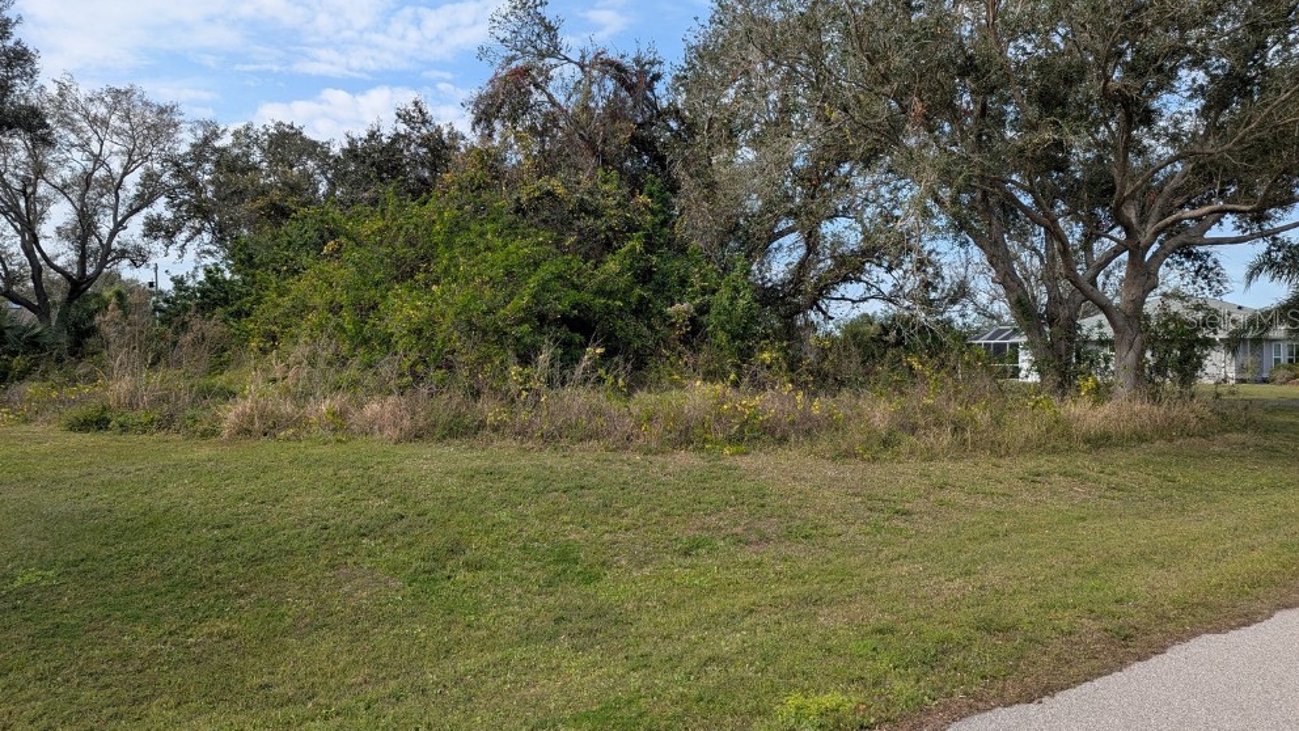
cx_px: 636
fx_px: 930
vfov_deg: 42.8
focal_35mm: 27
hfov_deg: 69.9
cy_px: 318
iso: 40
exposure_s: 1/1364
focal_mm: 6.81
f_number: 1.85
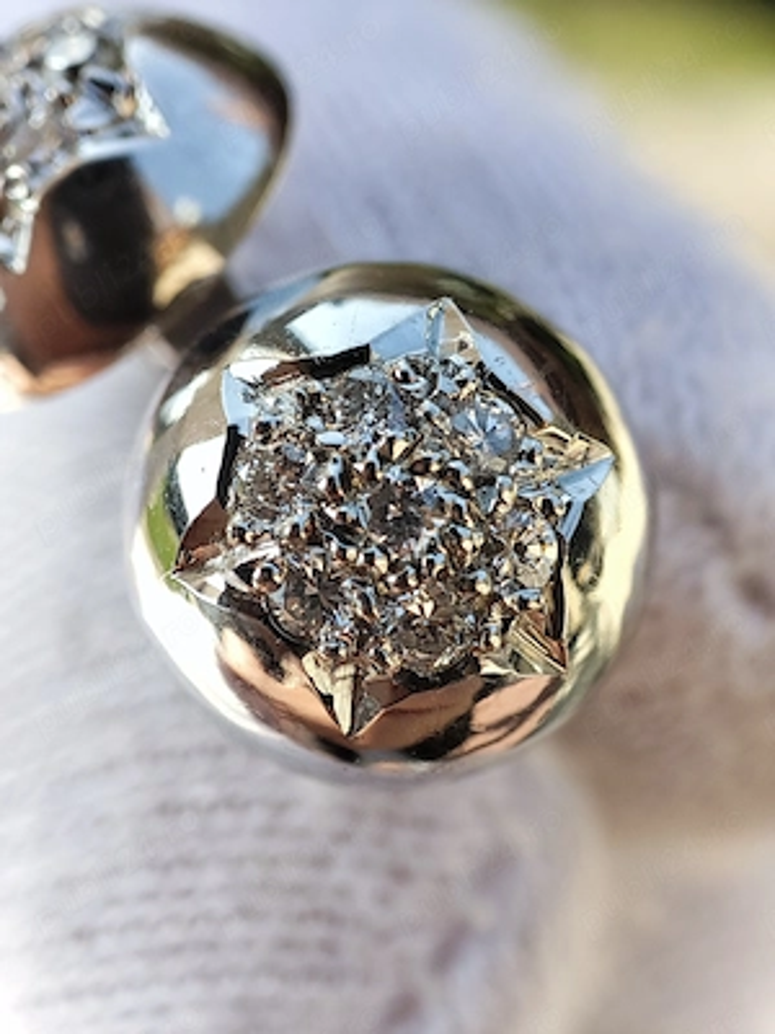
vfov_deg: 38.9
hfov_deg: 29.7
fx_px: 1463
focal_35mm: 49
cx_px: 388
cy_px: 517
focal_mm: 4.1
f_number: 2.4
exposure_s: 1/378
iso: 50
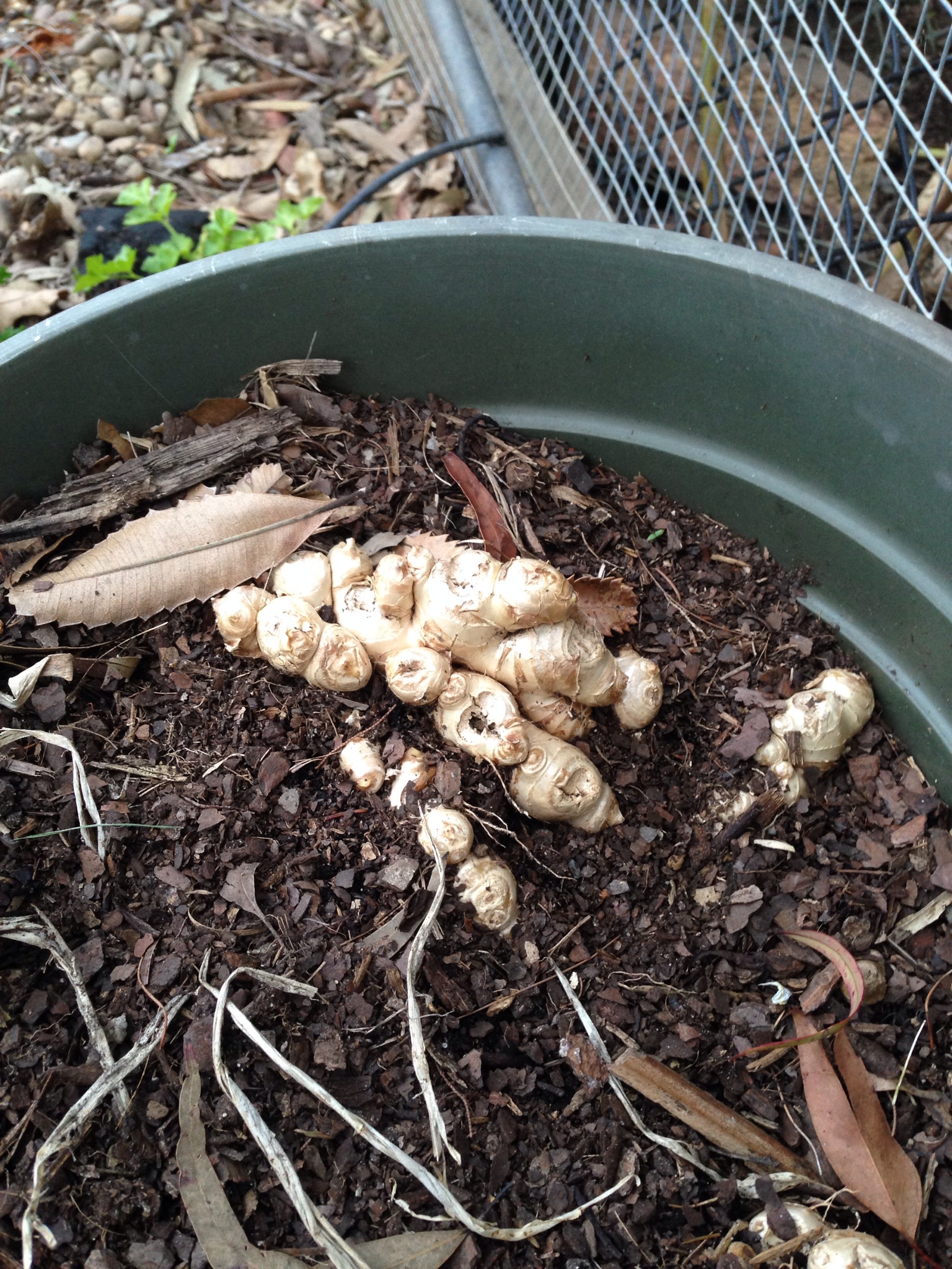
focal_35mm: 33
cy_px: 634
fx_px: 1210
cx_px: 476
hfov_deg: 42.9
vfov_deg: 55.4
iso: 100
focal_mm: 4.12
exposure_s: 1/20
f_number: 2.4
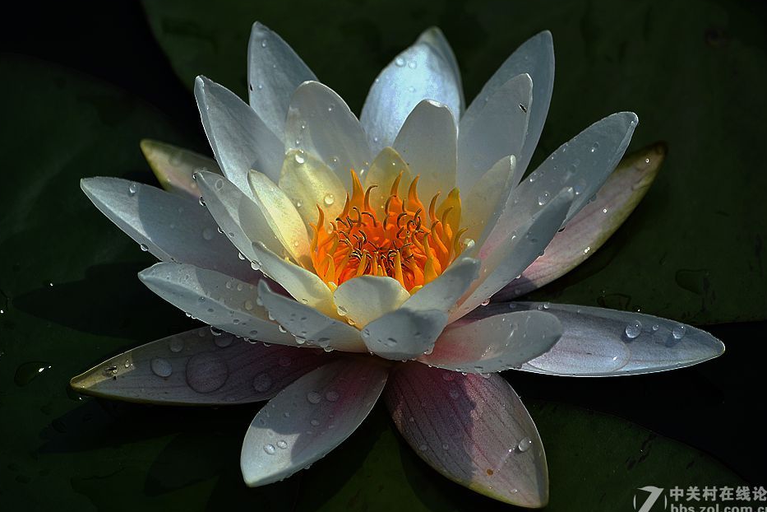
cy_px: 256
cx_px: 382
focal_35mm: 305
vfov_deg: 4.5
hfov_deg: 6.8
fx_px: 6488
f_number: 6.3
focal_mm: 185
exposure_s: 1/800
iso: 100
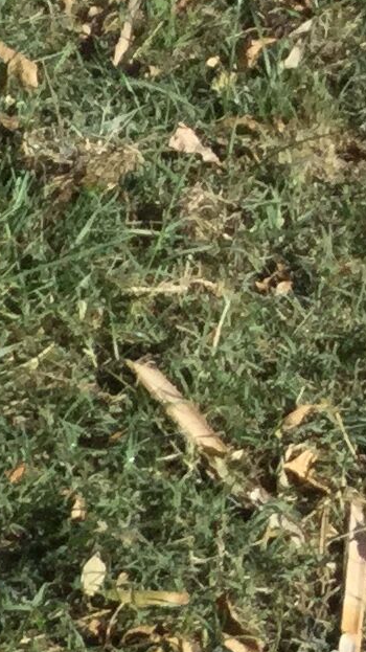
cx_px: -1134
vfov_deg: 11.3
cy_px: 1166
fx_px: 3057
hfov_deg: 5.8
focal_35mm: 177
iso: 25
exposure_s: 1/1812
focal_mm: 3.3
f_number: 2.4
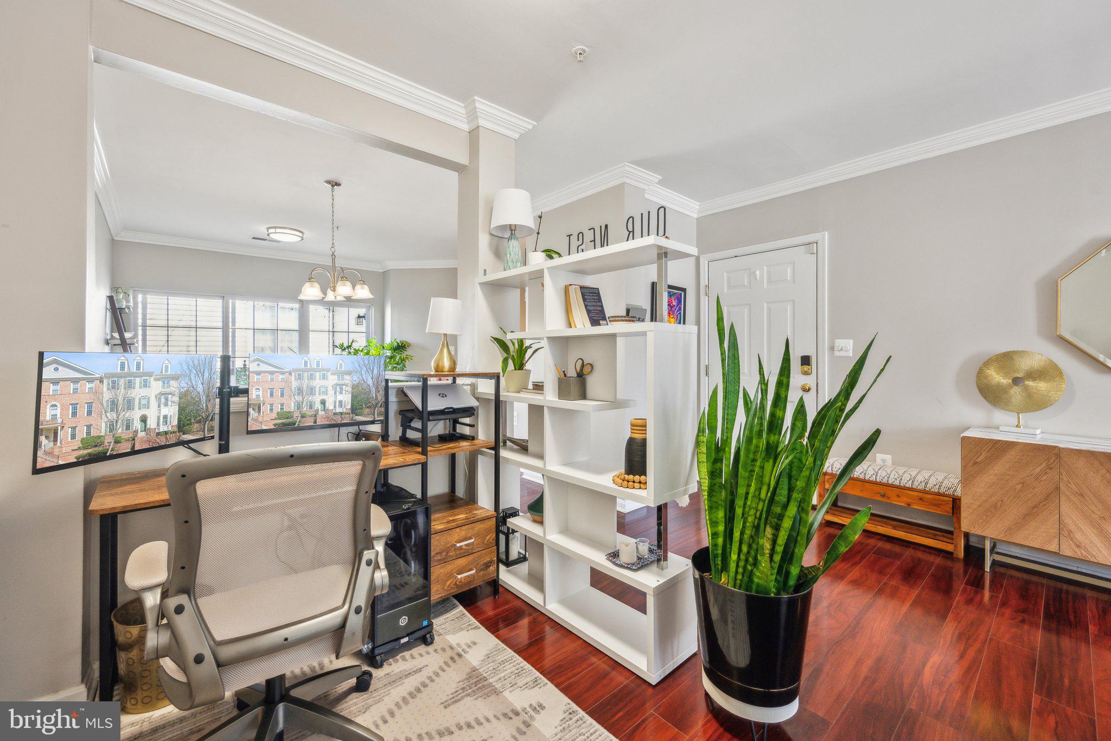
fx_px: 432
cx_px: 556
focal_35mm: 14
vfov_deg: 81.2
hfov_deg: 104.3
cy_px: 370
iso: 400
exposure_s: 1/20
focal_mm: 14
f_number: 7.1
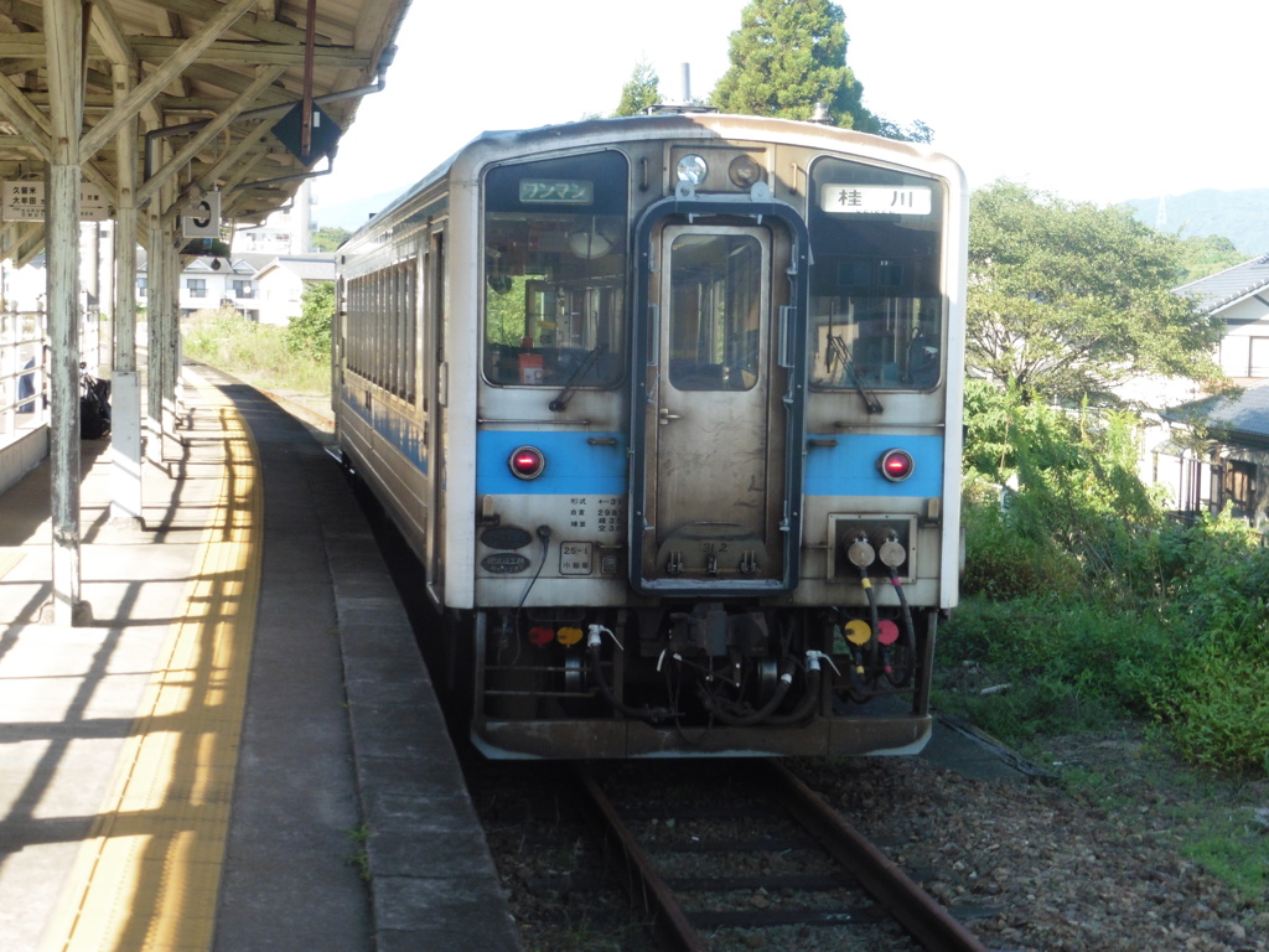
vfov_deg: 22.3
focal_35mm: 66
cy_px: 476
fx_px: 2420
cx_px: 634
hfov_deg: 29.4
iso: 200
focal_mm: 11.7
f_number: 4.9
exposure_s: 1/200
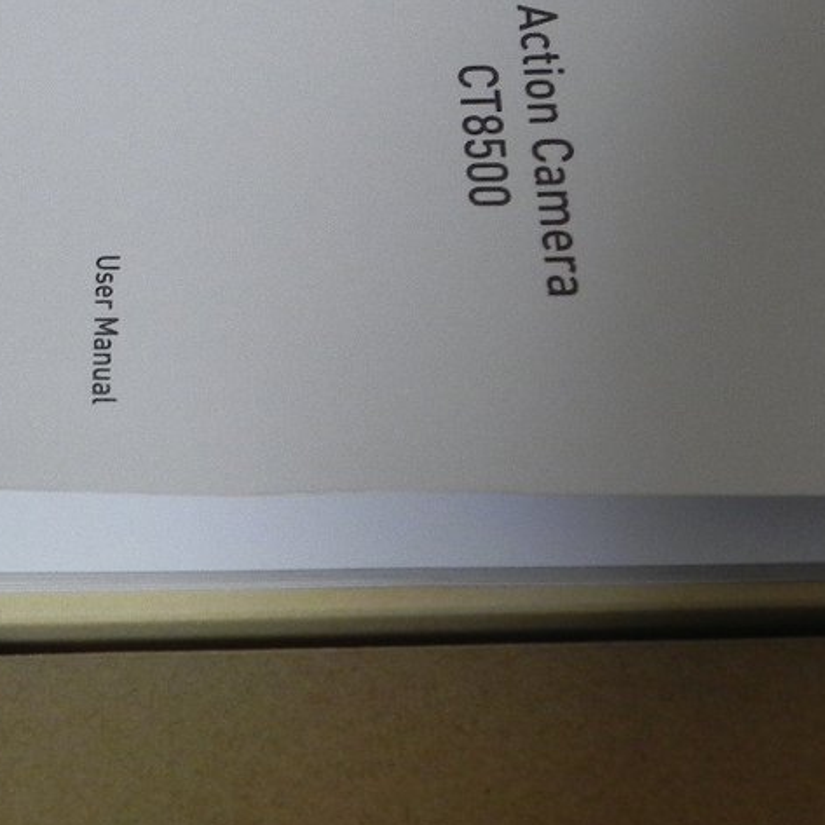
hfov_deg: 18.6
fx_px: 2481
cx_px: 99
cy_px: 195
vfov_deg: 18.7
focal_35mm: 92
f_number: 3.2
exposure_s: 1/30
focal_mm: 7.3
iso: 240
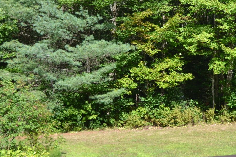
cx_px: 151
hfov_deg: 28.7
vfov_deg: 19.5
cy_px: 72
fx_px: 459
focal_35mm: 70
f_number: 6.3
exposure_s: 1/160
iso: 100
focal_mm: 20
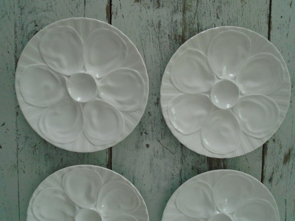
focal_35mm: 26
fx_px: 222
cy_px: 110
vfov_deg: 53.1
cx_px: 148
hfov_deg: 67.3
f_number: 3.2
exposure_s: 1/50
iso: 500
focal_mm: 4.6
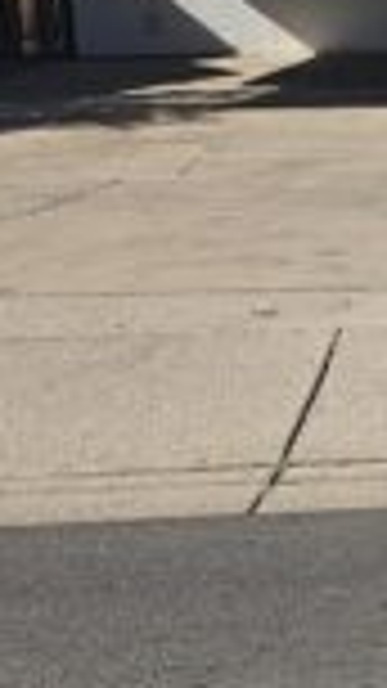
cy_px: 220
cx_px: 1071
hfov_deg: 8.4
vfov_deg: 17.0
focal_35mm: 126
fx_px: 2300
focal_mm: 6.3
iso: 20
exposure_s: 1/1258
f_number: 1.7
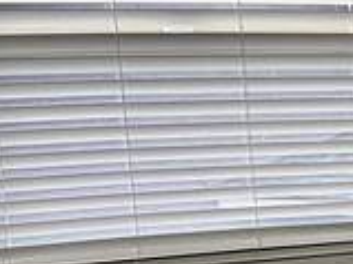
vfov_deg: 12.3
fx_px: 1192
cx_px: 584
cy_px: 323
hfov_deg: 15.1
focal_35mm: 117
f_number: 1.8
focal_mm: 3
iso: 32
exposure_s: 1/120
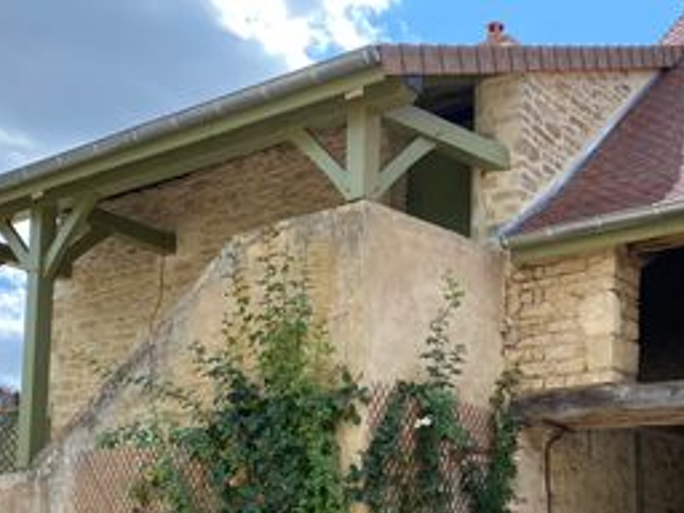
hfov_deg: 31.6
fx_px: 1205
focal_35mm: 61
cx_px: 425
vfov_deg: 23.0
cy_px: 516
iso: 32
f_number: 1.8
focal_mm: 4.25
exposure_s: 1/1093
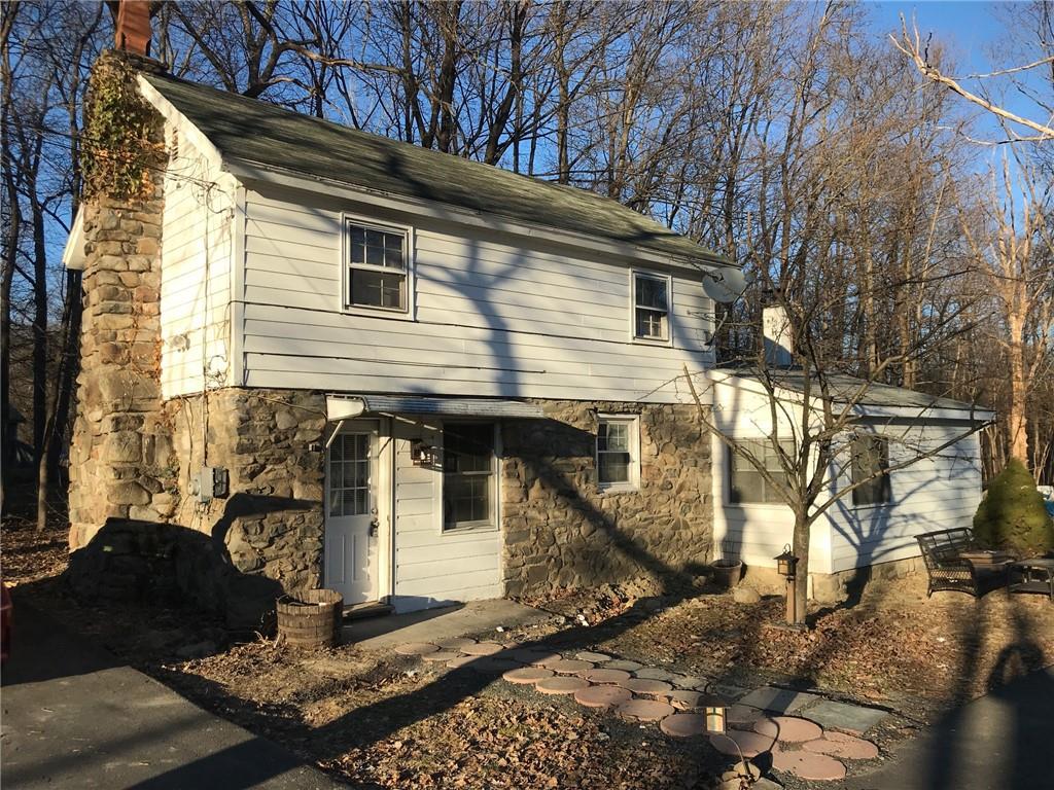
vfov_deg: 49.7
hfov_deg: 63.4
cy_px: 395
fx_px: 853
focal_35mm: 28
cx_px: 527
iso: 20
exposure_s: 1/1597
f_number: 1.8
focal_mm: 3.99
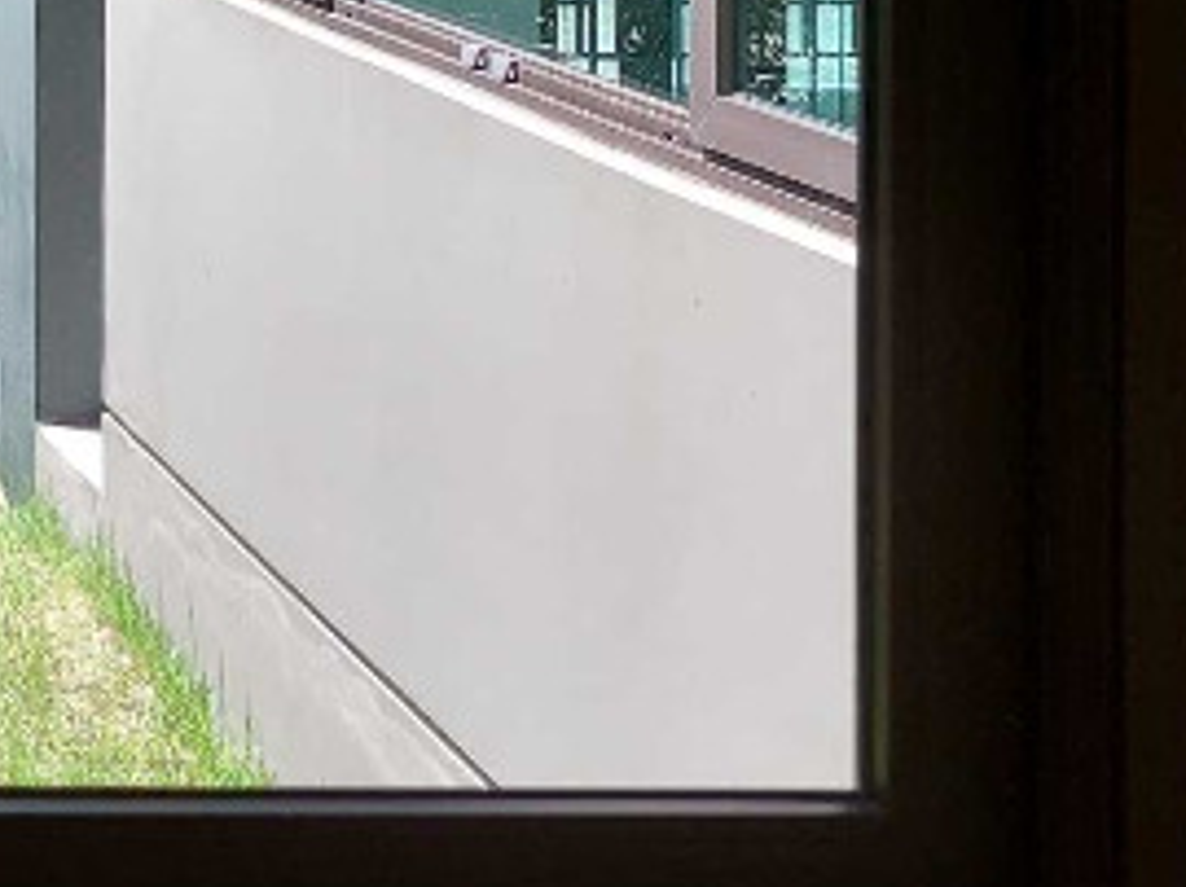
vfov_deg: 15.5
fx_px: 3047
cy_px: -386
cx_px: -703
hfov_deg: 18.8
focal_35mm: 89
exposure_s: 1/214
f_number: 1.8
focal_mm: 5.23
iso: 40
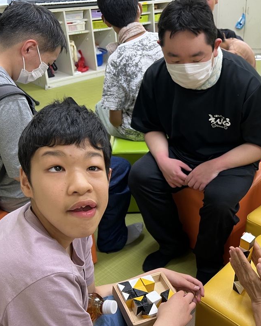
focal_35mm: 38
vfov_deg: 47.9
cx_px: 201
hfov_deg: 38.0
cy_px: 170
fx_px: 367
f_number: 1.5
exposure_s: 1/60
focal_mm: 5.7
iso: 160
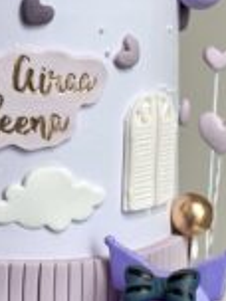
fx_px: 1959
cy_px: 47
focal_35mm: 225
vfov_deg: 8.8
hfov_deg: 6.6
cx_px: -8
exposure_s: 1/100
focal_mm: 7.5
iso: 20
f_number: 2.2
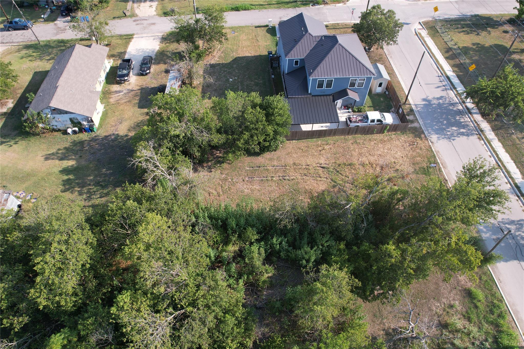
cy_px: 174
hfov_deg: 78.6
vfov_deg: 57.2
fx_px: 320
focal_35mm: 22
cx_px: 262
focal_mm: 8.38
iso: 120
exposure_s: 1/725
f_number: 2.8
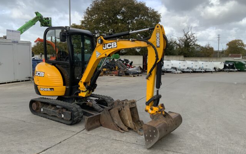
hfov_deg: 61.2
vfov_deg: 40.6
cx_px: 123
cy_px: 74
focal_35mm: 31
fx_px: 208
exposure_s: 1/683
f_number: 1.8
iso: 16
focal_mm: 3
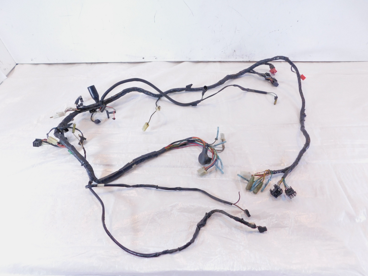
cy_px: 138
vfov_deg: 58.9
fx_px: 245
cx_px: 184
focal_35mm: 23
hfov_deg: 73.9
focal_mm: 4
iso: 200
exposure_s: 1/30
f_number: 3
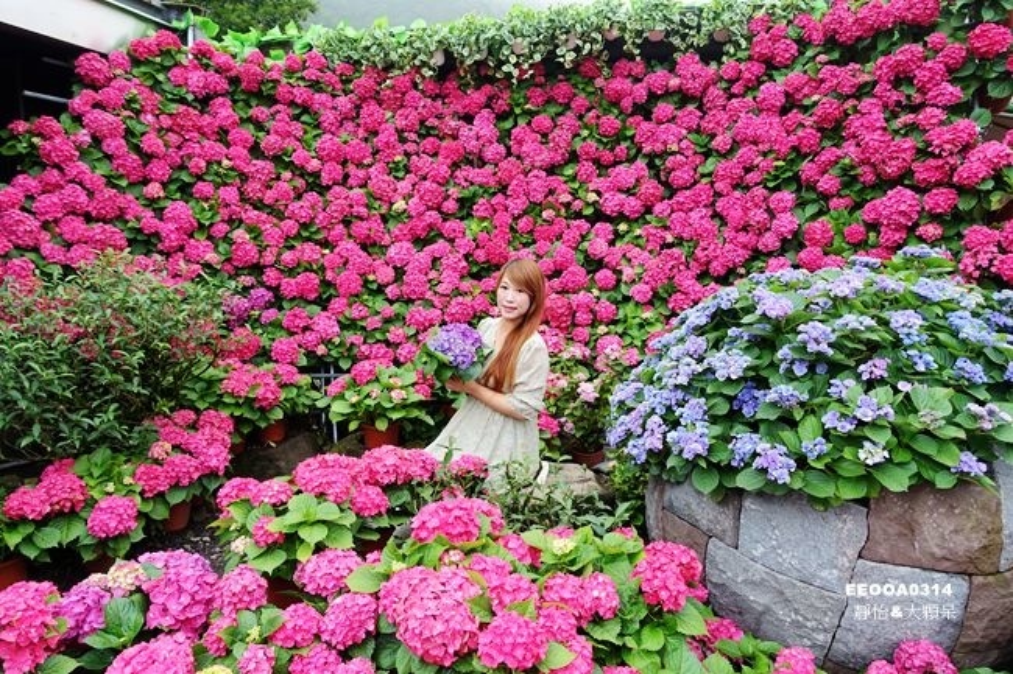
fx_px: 675
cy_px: 337
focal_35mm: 24
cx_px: 506
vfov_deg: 53.1
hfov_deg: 73.8
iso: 125
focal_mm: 8.8
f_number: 2.8
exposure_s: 1/125
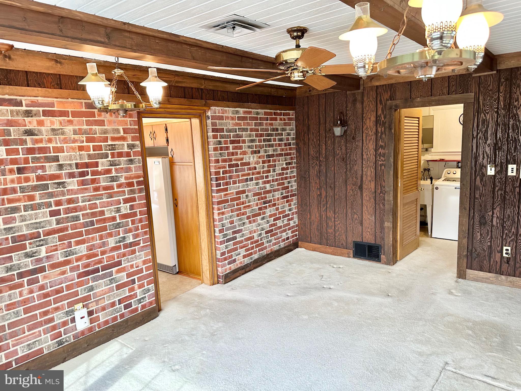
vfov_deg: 56.8
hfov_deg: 71.6
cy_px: 196
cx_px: 260
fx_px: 361
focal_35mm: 24
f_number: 1.78
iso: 125
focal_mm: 6.86
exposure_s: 1/120
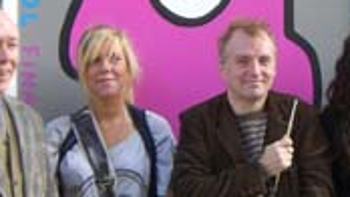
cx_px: 255
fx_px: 1105
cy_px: 47
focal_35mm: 119
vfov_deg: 10.2
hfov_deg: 17.9
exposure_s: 1/160
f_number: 2.7
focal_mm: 6.2
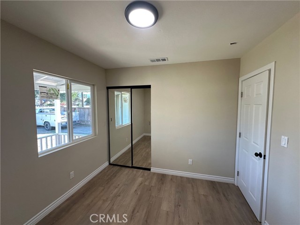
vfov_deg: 85.7
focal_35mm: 14
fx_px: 121
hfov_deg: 102.1
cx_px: 150
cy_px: 112
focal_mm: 2.22
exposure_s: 1/120
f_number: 2.2
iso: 200
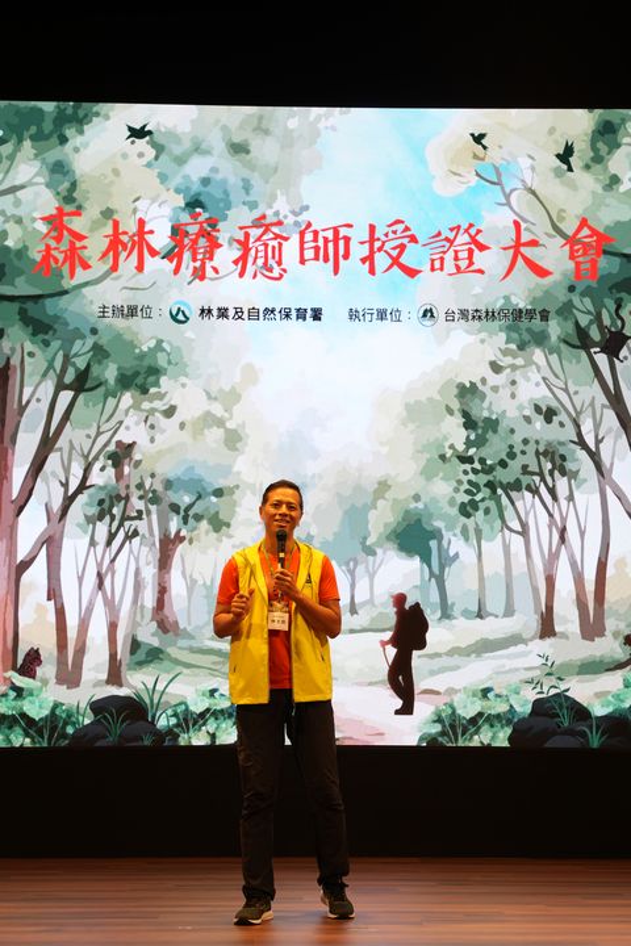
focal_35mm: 66
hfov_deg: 20.6
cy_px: 473
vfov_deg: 30.5
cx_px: 316
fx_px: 1735
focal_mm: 66
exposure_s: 1/80
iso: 160
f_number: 3.5
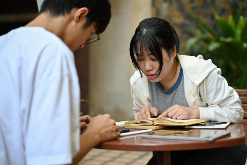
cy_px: 81
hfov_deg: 37.5
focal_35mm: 53
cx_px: 130
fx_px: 364
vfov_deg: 25.5
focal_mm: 50
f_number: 1.8
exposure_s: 1/320
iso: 100
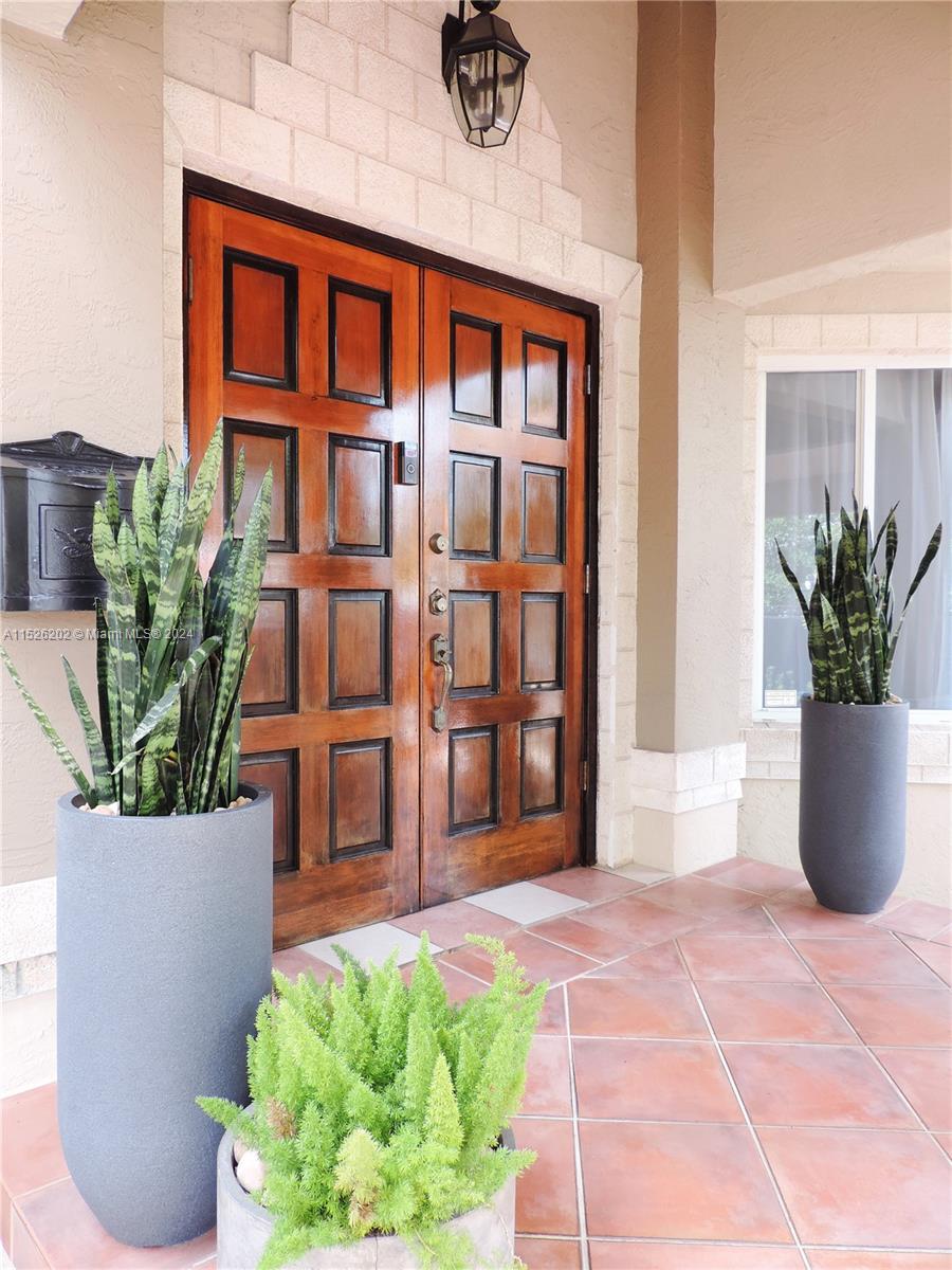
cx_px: 476
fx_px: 880
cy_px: 635
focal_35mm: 24
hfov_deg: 56.8
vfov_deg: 71.6
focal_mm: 4.3
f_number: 3
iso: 80
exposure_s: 1/50
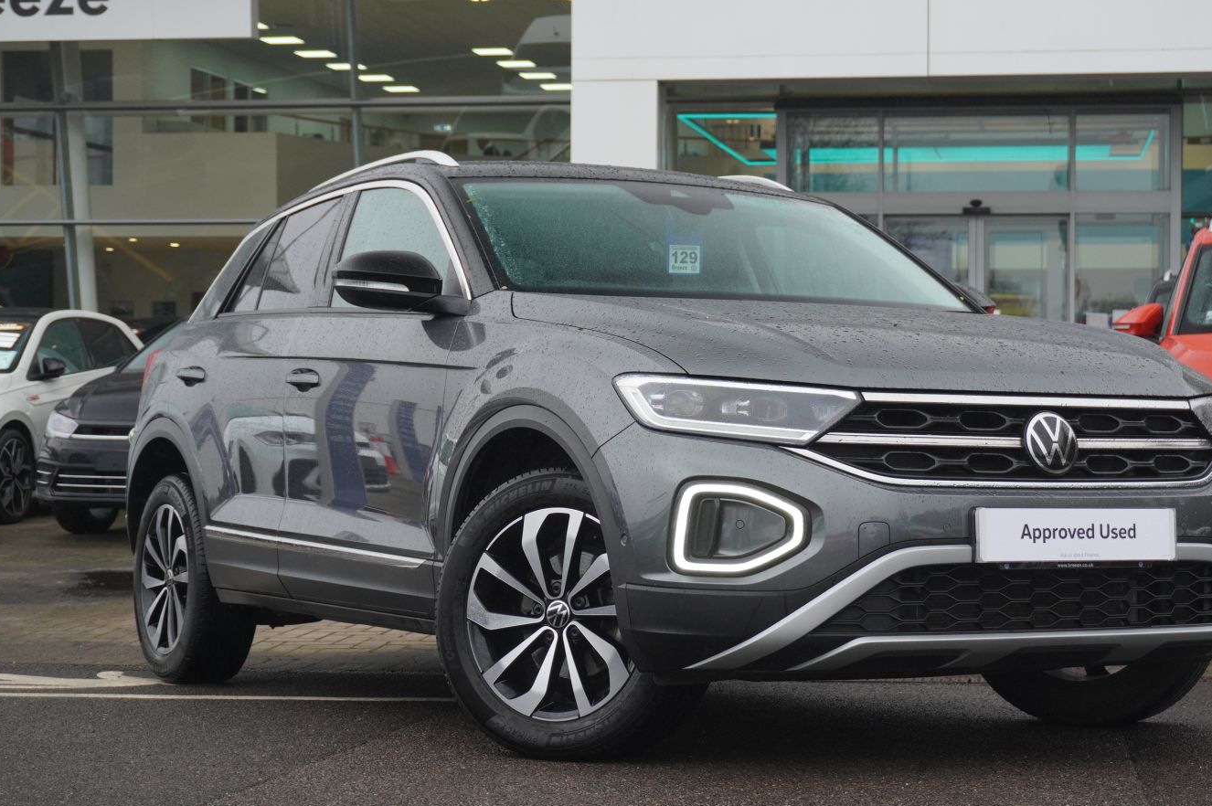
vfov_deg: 19.3
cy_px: 398
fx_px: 2375
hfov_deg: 28.6
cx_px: 707
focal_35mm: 71
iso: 640
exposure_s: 1/160
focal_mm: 39
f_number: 5.6
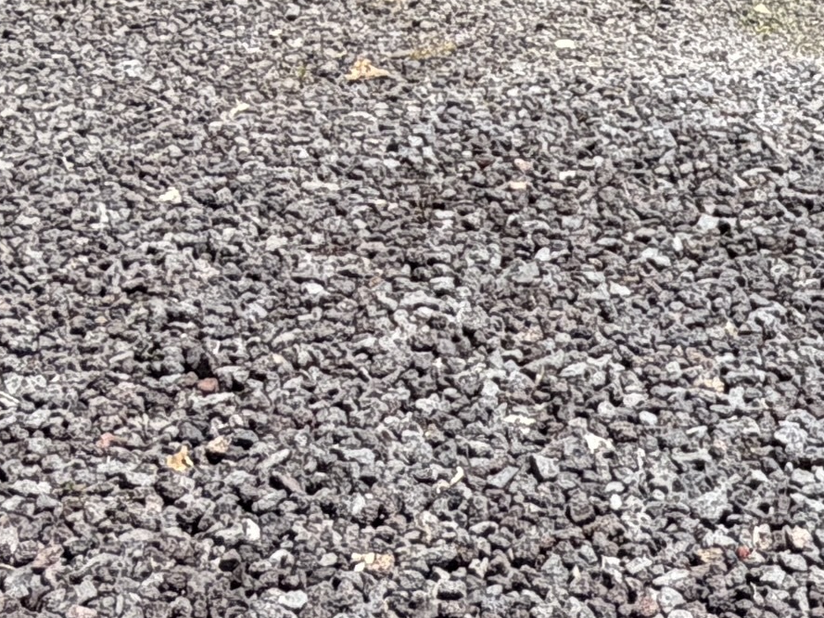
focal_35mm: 90
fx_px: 2141
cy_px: -307
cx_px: 794
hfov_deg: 21.1
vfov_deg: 15.2
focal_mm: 2.22
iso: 32
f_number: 2.2
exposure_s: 1/770
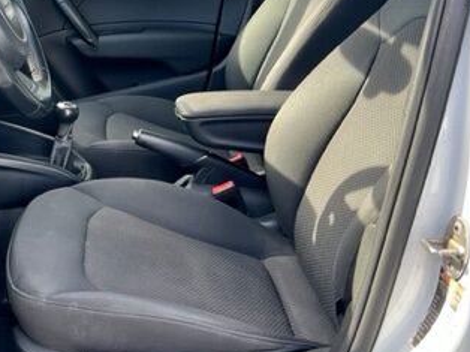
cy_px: 157
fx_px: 719
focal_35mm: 53
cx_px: 79
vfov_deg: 27.5
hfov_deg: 34.8
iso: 50
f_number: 1.5
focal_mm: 5.7
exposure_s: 1/171
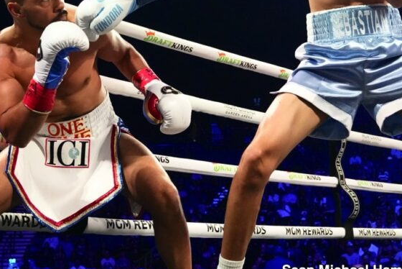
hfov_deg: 37.5
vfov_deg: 24.9
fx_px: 592
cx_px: 224
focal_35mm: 53
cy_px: 35
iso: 10000
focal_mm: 29
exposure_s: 1/1000
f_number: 4
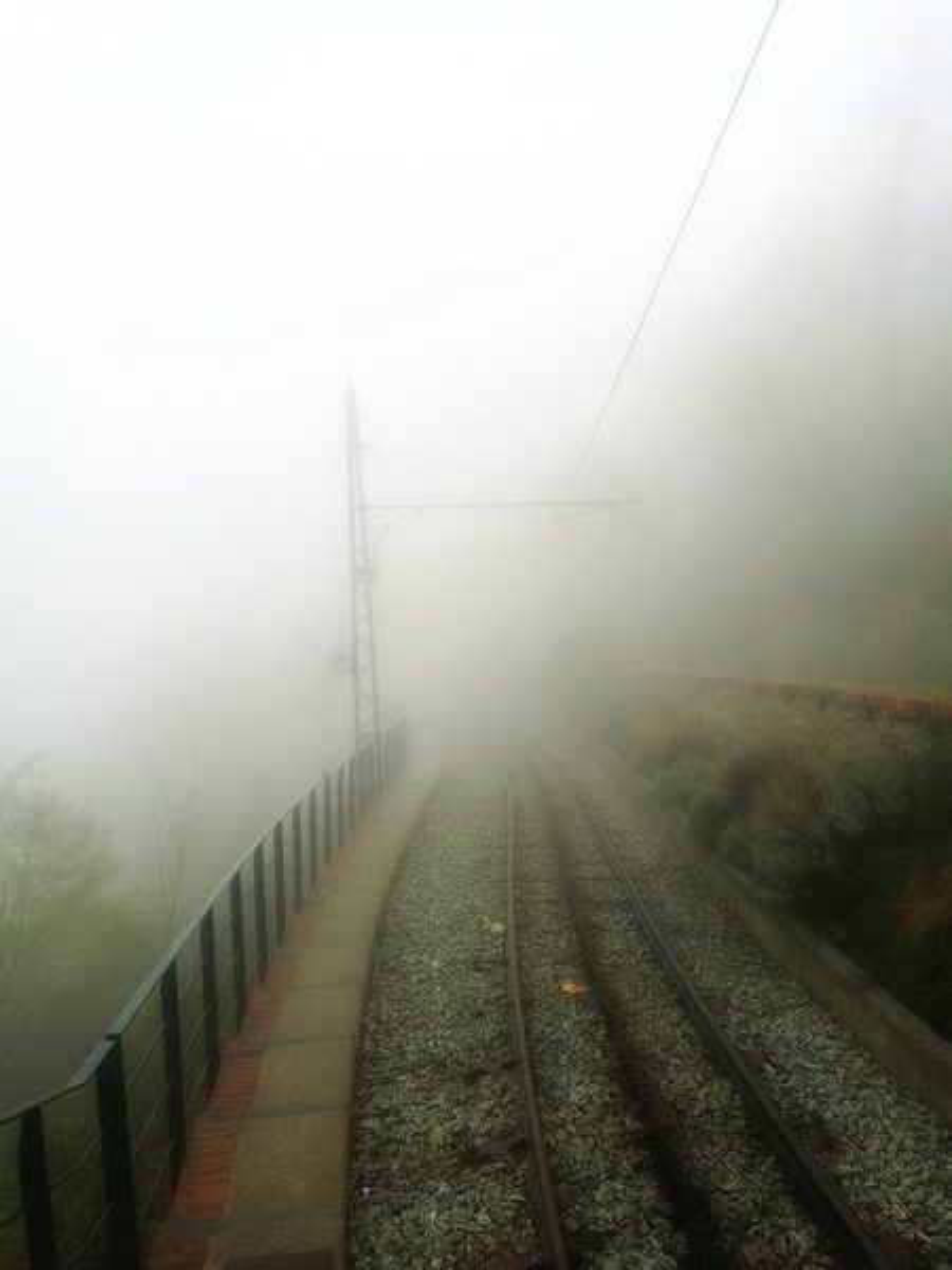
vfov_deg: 65.3
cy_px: 635
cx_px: 476
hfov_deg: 51.4
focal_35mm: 27
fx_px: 990
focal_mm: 4.04
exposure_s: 1/100
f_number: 2
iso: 100
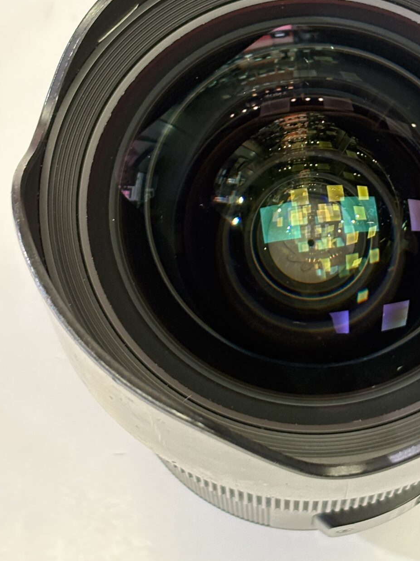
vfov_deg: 18.1
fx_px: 1748
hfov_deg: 13.7
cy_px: 158
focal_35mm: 108
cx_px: 316
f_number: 1.6
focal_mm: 5.96
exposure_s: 1/33
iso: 200
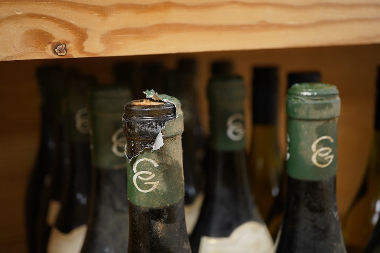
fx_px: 475
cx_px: 190
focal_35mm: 45
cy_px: 126
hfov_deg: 43.6
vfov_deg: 29.9
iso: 1250
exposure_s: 1/125
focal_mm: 30
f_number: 5.6
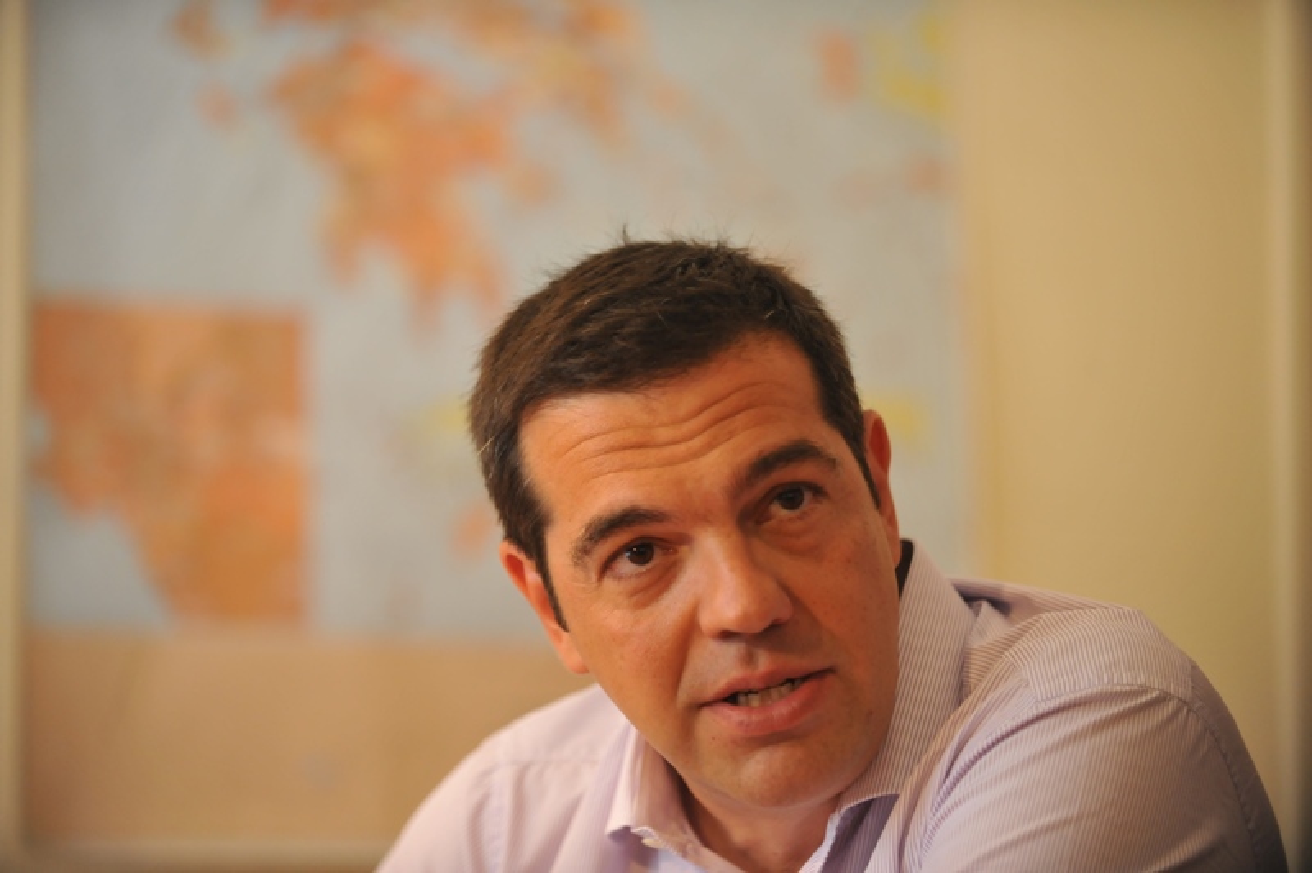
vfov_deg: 11.8
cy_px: 436
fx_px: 4224
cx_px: 656
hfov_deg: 17.7
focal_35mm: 116
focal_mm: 116
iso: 2000
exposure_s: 1/250
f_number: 2.8
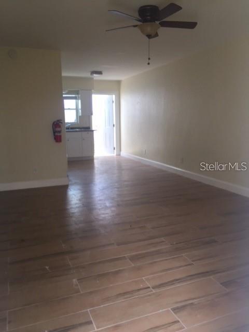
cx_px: 124
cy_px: 166
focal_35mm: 29
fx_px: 278
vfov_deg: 61.7
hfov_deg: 48.2
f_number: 2.2
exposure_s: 1/40
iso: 32
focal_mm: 4.15
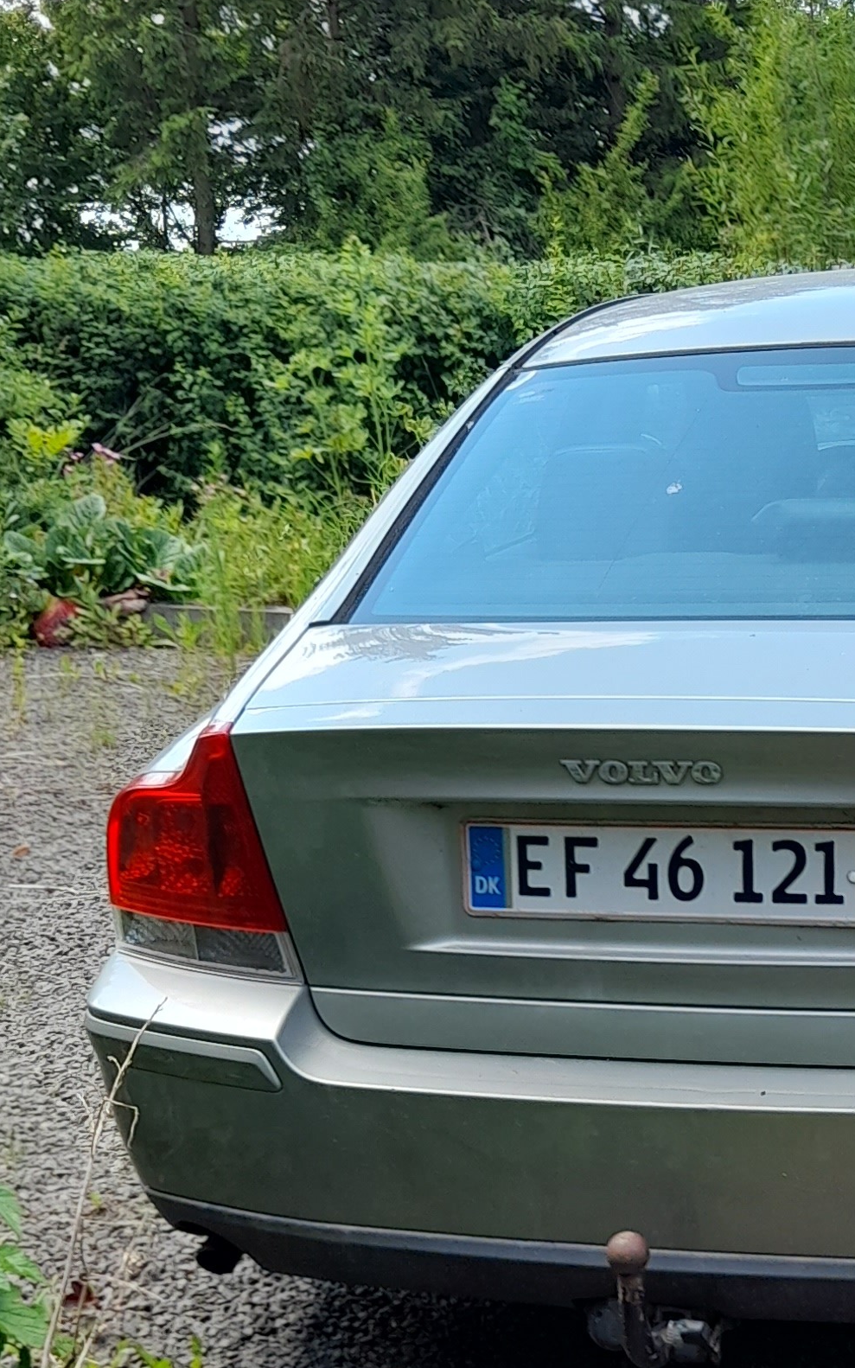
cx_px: 766
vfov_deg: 30.3
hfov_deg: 19.1
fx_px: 2497
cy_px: 961
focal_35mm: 67
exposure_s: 1/164
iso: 20
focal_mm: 4.6
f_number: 2
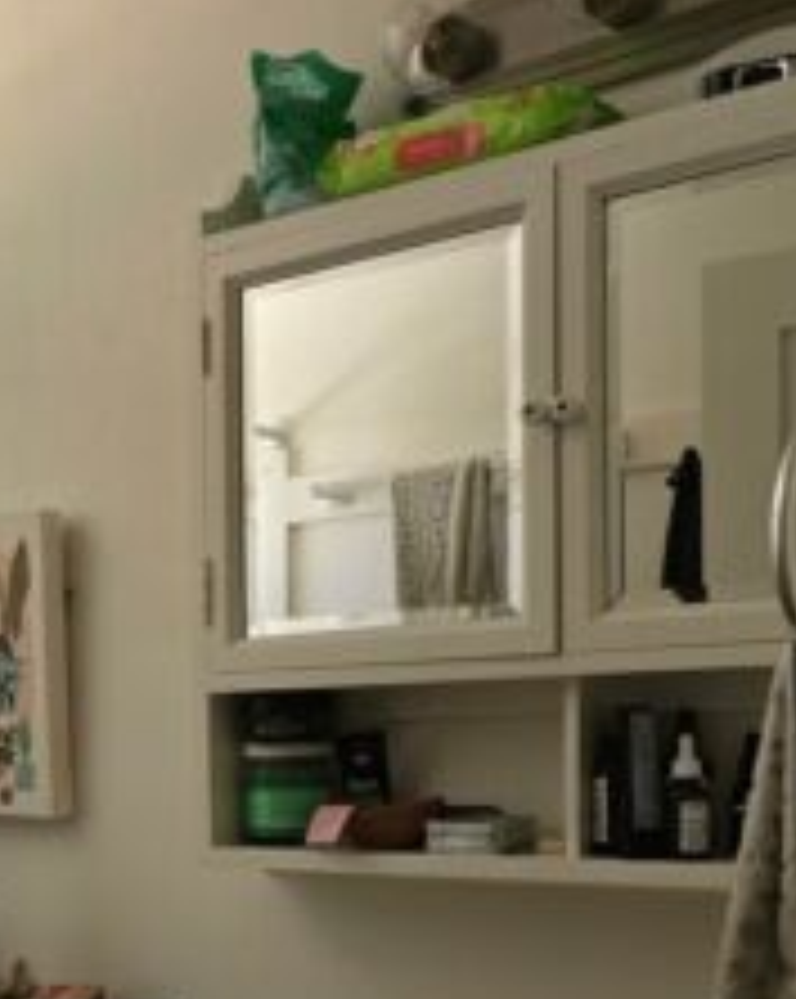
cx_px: 126
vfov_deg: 33.6
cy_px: 817
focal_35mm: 54
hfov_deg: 27.3
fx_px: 1593
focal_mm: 6.3
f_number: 1.7
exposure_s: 1/60
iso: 1000
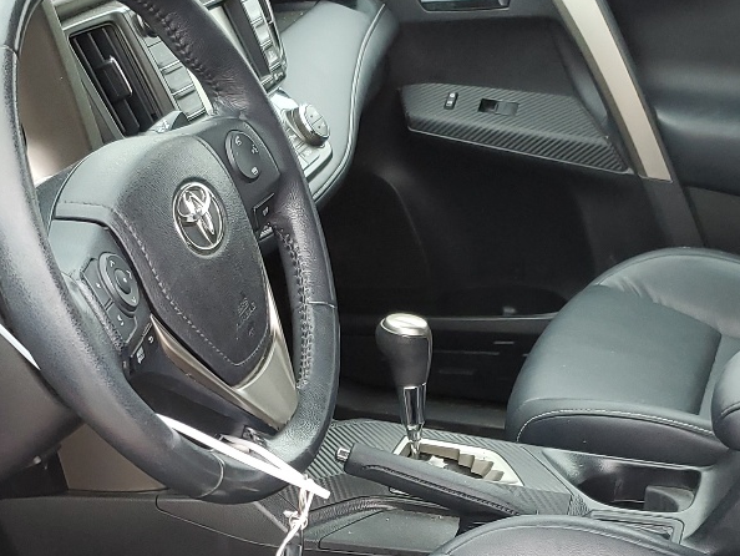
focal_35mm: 70
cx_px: 371
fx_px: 1497
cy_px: 565
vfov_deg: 20.3
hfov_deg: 27.8
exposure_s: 1/120
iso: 59
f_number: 1.5
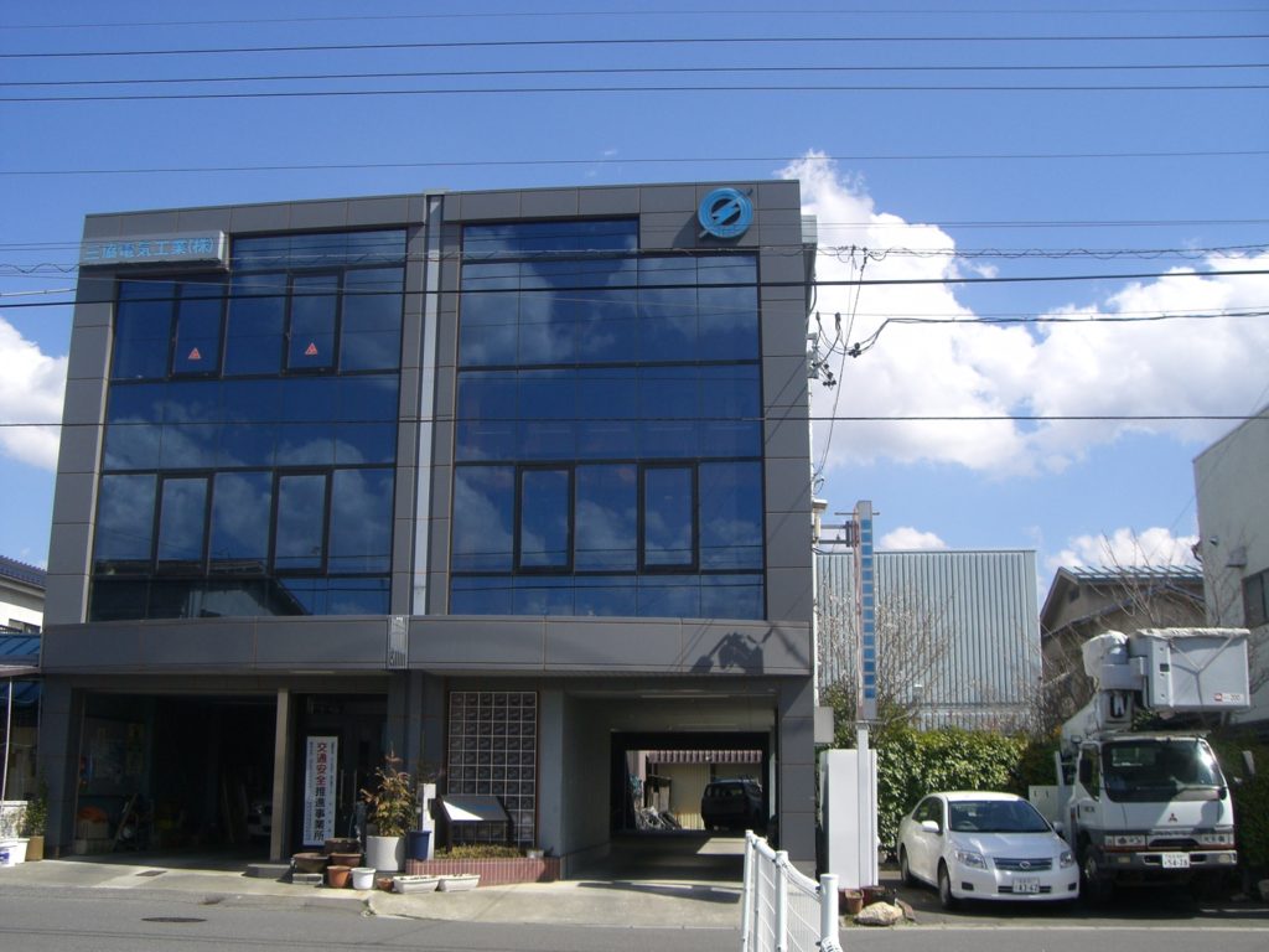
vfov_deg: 37.7
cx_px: 634
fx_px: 1393
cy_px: 476
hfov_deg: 49.0
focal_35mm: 38
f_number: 4.3
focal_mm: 6.2
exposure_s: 1/640
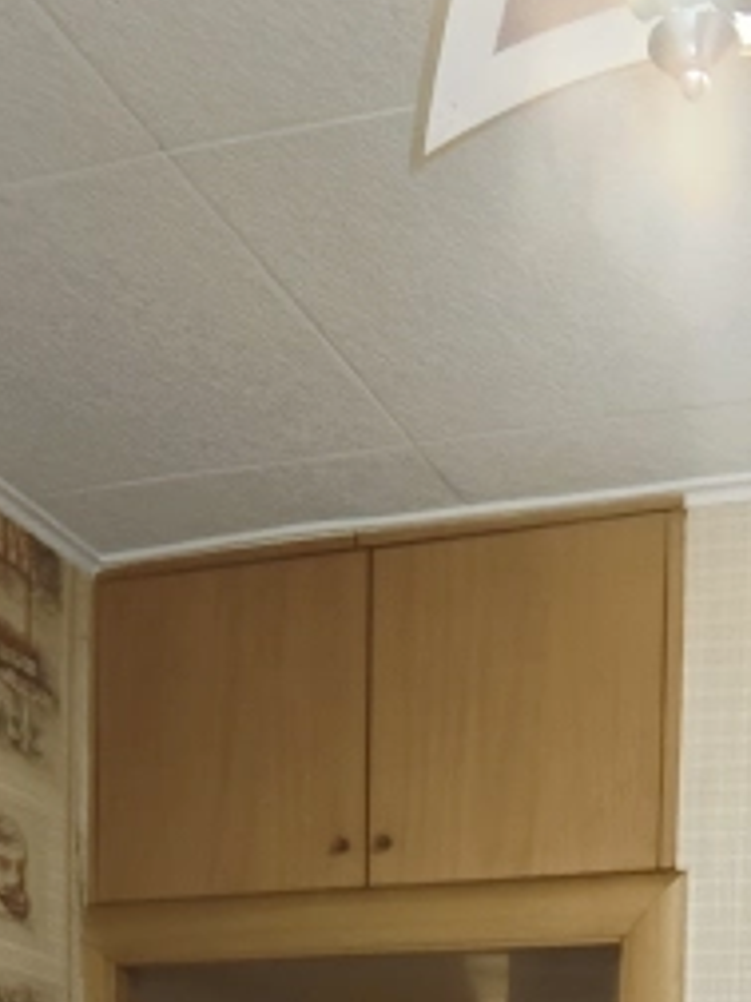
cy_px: 1479
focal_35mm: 60
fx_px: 1736
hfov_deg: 24.0
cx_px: 624
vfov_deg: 25.1
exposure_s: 1/33.3
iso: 800
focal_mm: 2.16
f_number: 2.2
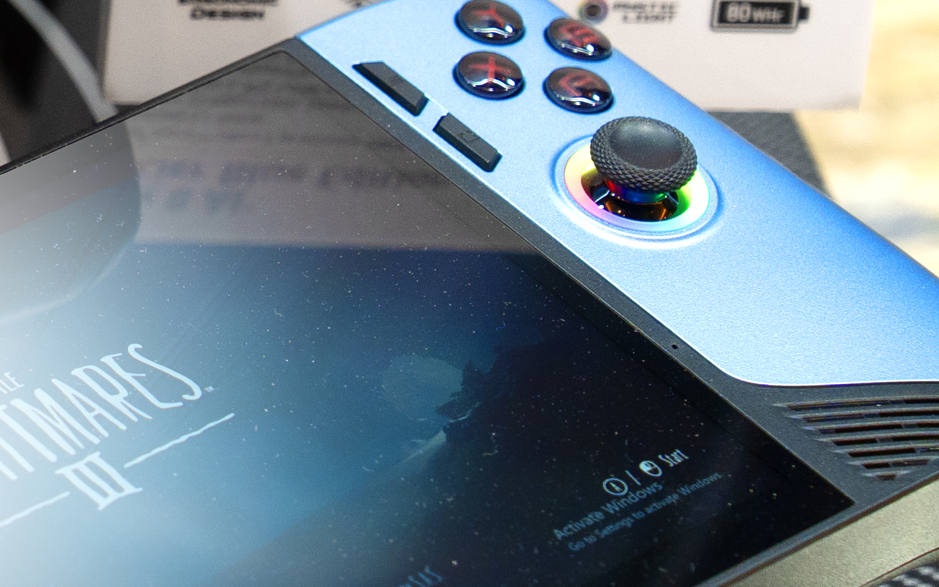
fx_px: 7856
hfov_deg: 6.7
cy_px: 7
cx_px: -807
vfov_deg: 4.3
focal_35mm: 307
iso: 640
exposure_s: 1/80
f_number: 4
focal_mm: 65
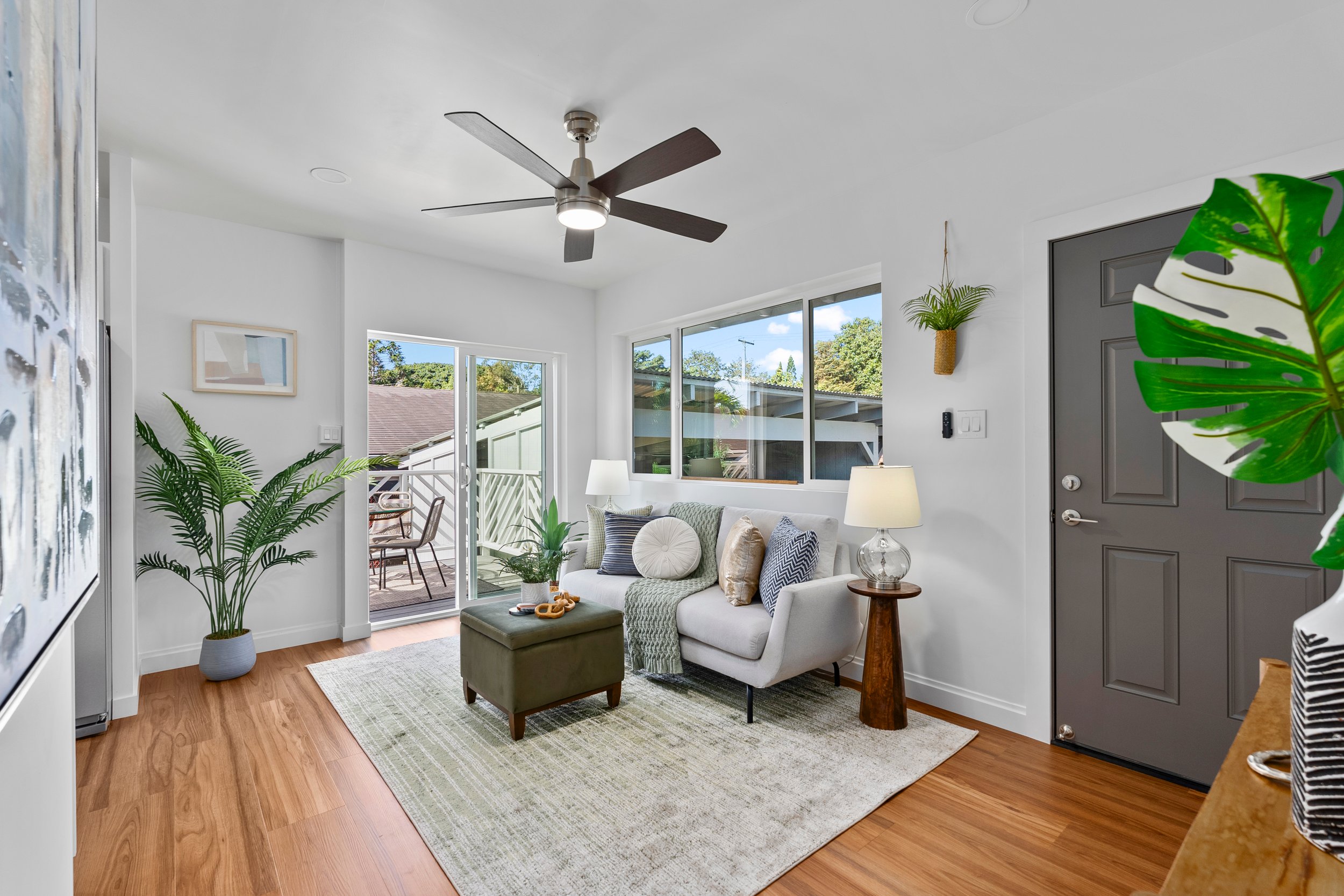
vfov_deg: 73.8
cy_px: 448
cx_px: 672
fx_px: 597
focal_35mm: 16
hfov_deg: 96.7
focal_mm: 16
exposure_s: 1/13
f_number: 7.1
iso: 320
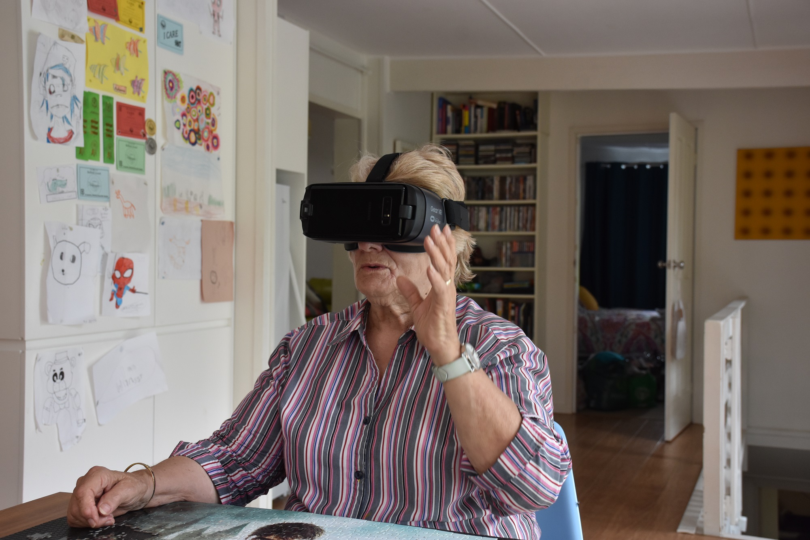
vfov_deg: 29.9
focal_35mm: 45
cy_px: 270
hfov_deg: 43.6
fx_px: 1012
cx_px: 405
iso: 800
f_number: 6.3
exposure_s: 1/160
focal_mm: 30
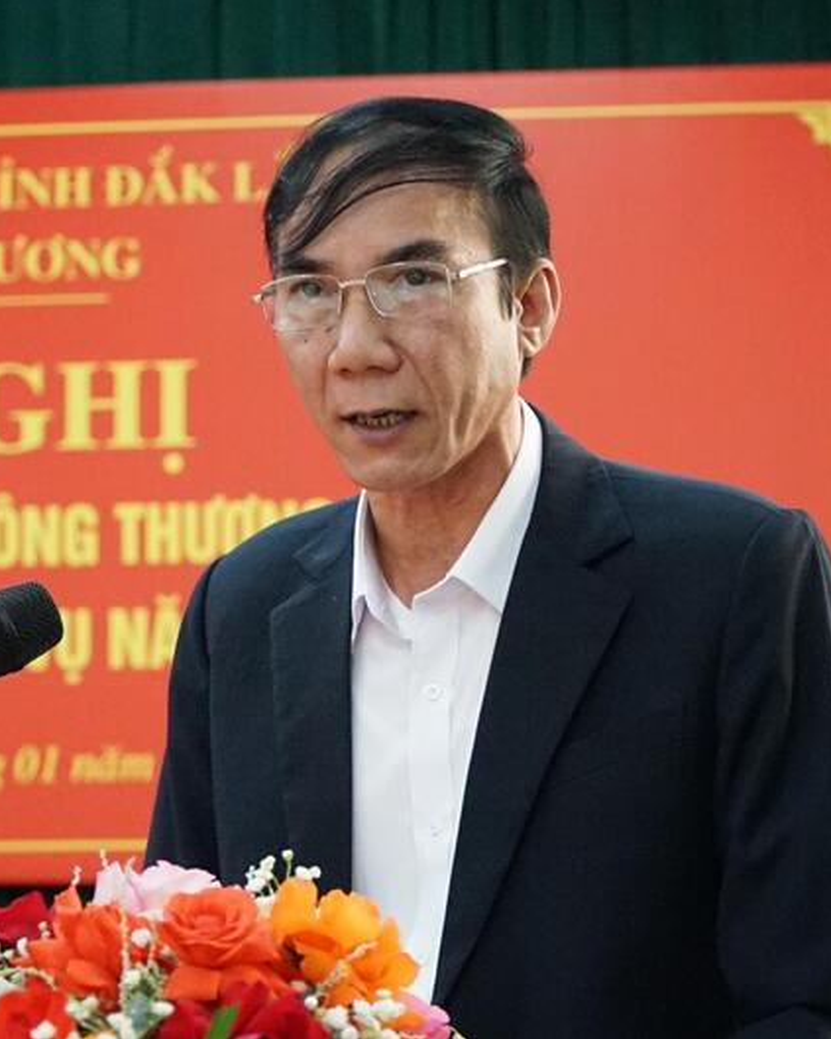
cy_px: 518
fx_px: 4582
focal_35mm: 149
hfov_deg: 10.4
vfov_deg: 12.9
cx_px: 399
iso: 6400
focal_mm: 70
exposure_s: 1/400
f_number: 4
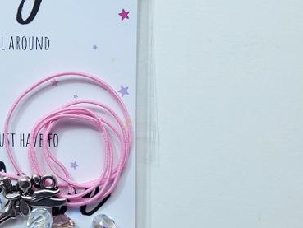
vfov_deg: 27.3
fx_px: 464
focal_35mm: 53
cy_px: 66
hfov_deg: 33.6
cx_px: 12
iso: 100
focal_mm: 5.4
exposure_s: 1/125
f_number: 1.8
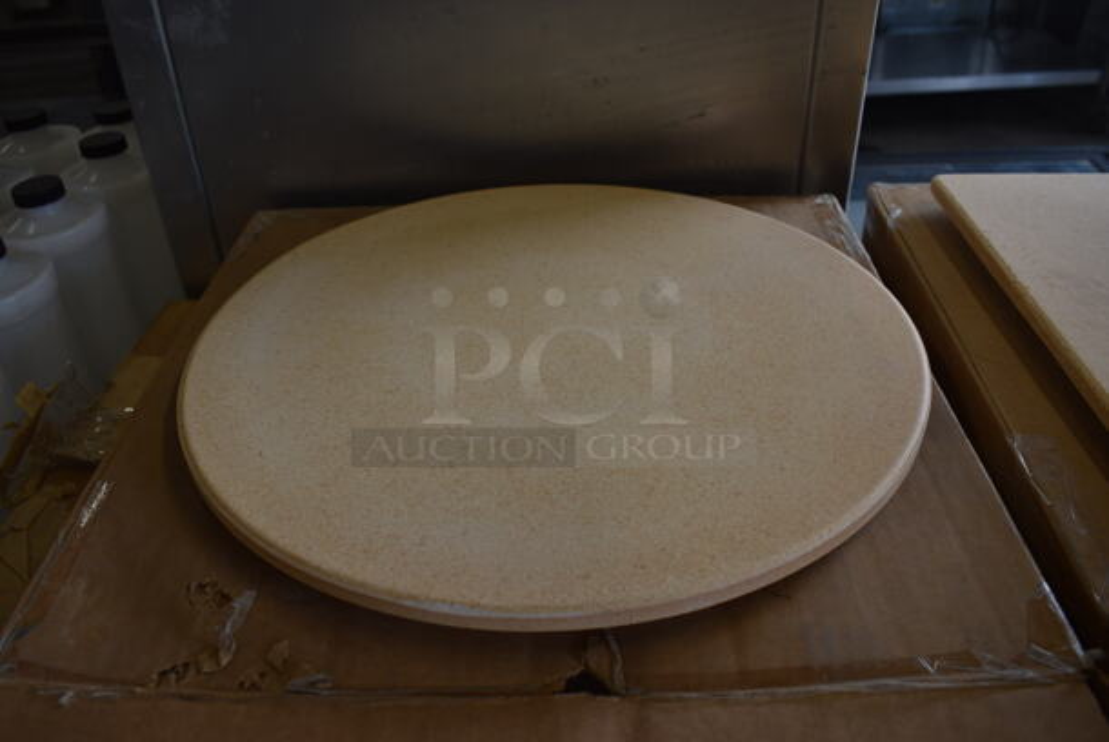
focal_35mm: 32
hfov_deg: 59.4
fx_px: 971
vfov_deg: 41.8
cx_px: 554
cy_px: 371
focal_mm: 21
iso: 360
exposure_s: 1/125
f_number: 5.6
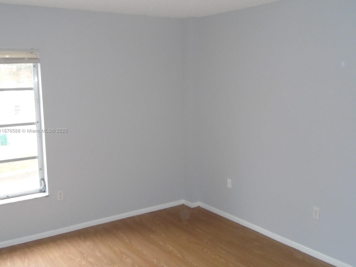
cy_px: 131
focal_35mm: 37
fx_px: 381
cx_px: 177
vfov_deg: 38.7
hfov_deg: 50.1
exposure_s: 1/40
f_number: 3.8
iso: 400
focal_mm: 6.4
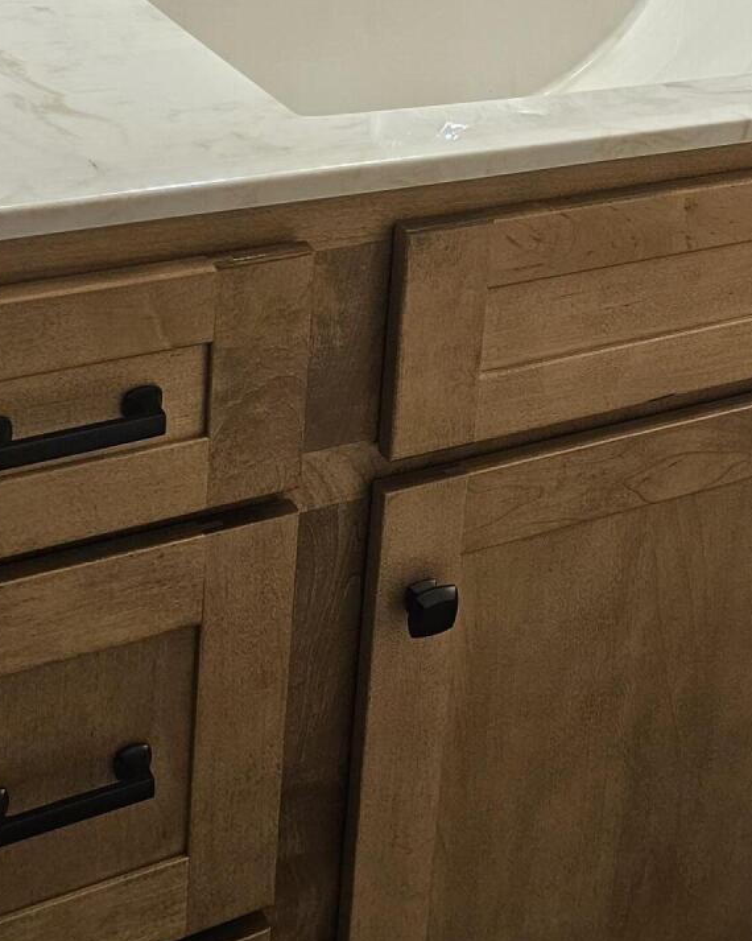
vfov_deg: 27.8
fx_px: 1753
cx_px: 780
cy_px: -55
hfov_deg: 23.1
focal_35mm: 63
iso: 125
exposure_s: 1/120
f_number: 1.7
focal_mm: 6.3
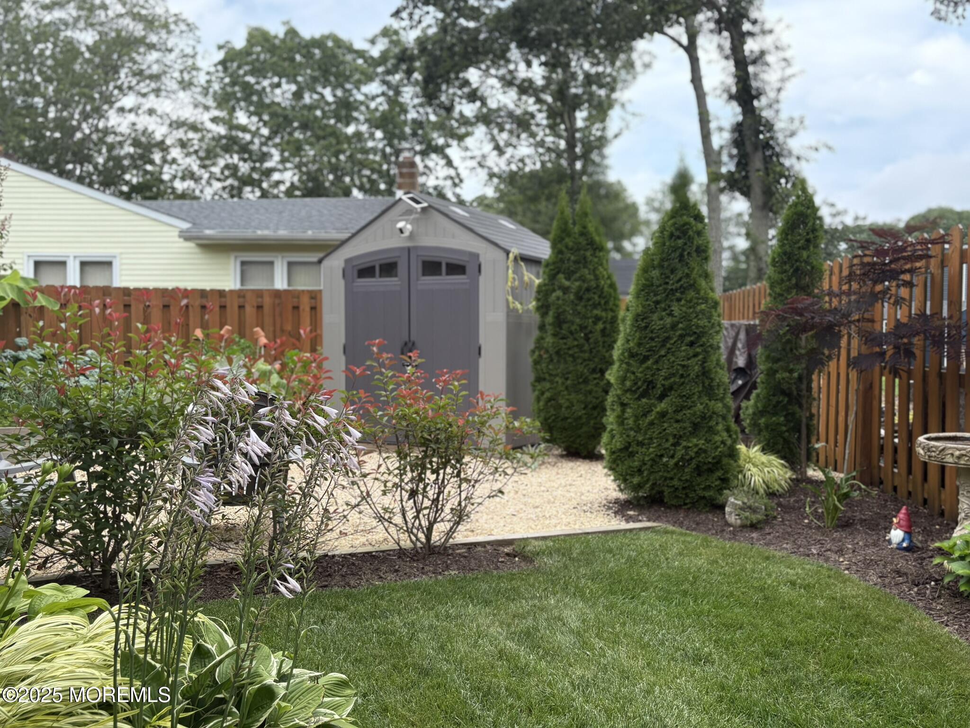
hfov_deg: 67.3
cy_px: 364
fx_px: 729
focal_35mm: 26
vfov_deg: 53.1
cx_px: 485
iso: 64
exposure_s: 1/1587
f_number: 1.6
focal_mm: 5.96
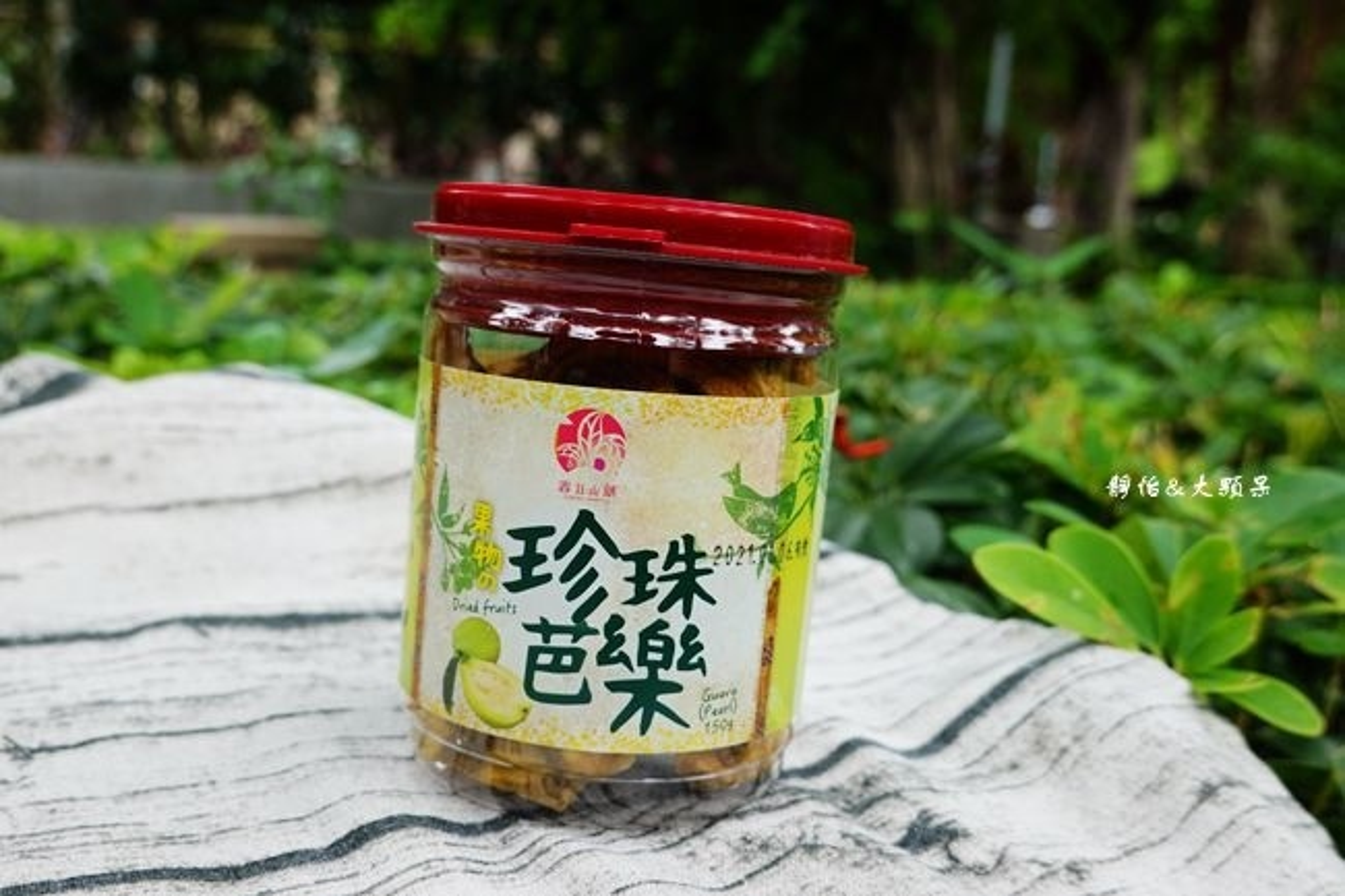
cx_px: 672
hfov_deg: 54.4
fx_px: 1307
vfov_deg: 37.8
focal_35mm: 35
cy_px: 448
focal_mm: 13.03
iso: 125
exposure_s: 1/60
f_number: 3.5
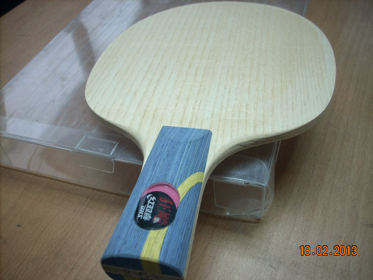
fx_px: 399
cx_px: 186
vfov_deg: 38.7
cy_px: 140
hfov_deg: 50.1
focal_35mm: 37
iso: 124
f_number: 2.8
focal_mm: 6.2
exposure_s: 1/30
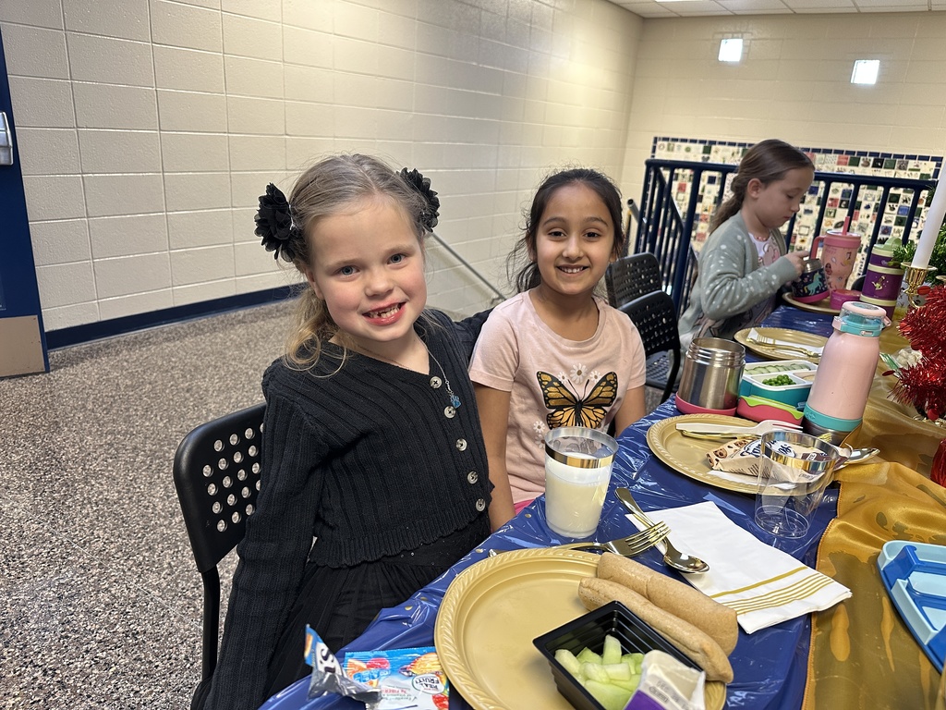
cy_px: 355
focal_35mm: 24
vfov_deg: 56.8
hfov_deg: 71.6
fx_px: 656
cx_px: 473
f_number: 1.78
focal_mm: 6.86
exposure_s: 1/89
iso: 200
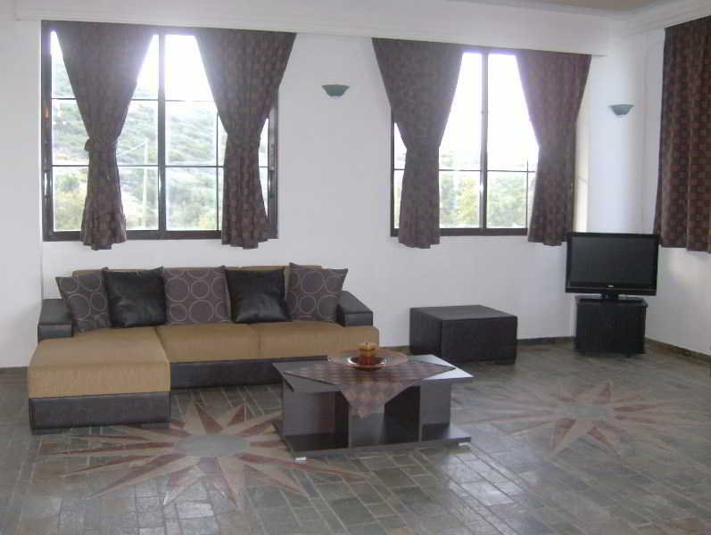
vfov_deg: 39.7
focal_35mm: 36
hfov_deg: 51.3
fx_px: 740
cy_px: 268
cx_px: 356
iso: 200
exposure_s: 1/60
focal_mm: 6
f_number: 2.8
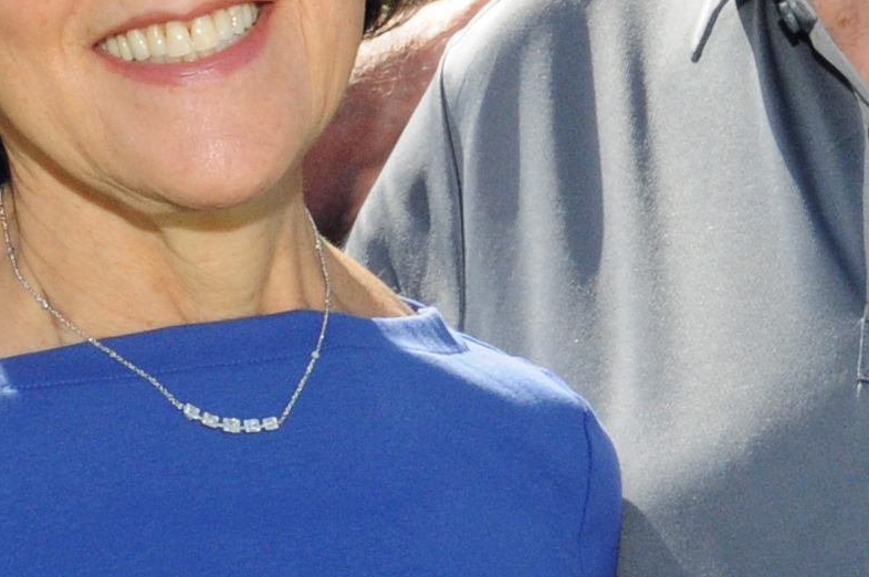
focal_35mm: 180
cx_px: 170
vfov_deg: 7.6
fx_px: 4340
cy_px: 417
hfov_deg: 11.4
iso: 500
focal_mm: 22
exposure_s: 1/250
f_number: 13
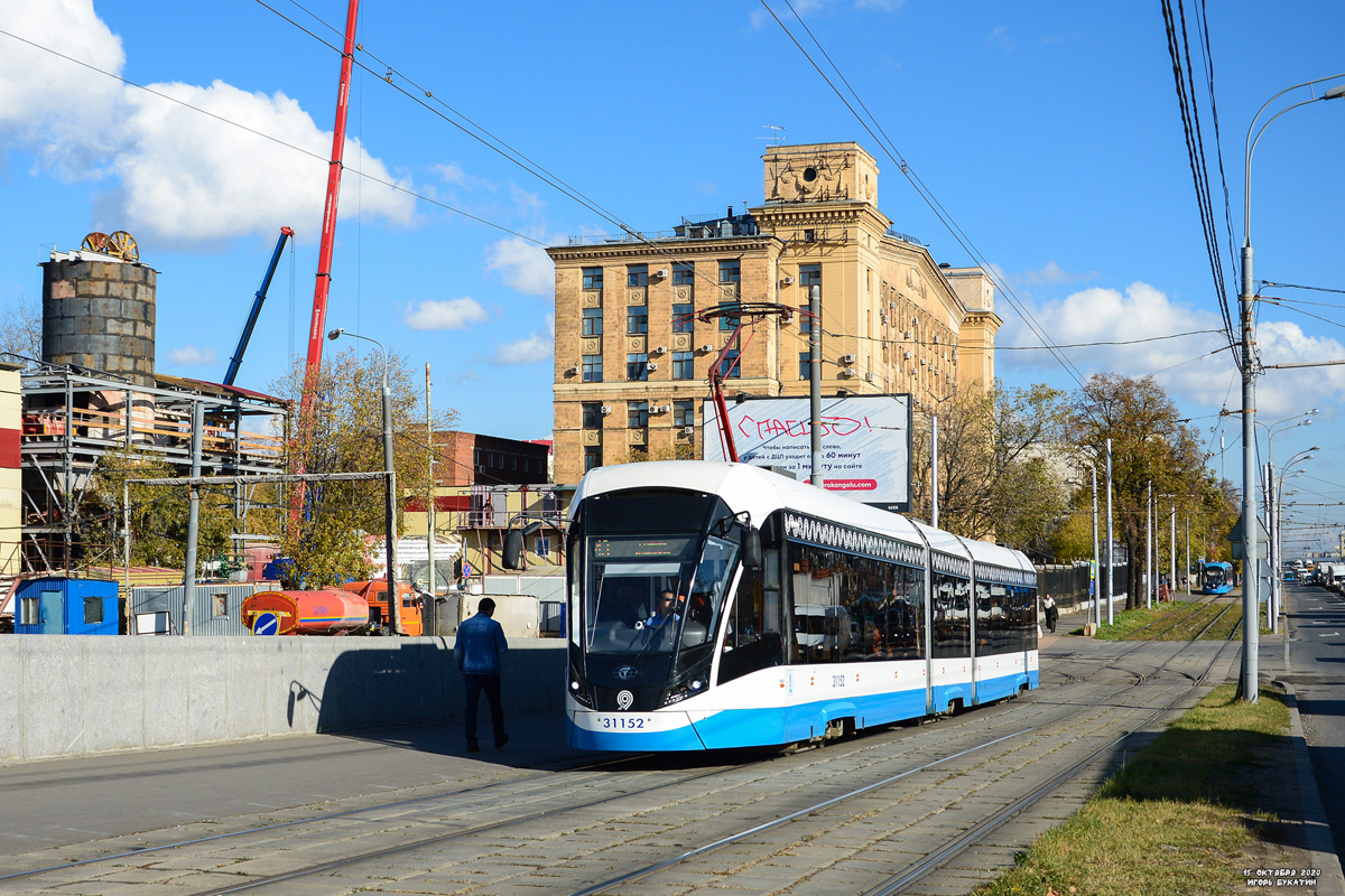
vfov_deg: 28.1
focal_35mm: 48
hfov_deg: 41.1
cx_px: 672
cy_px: 448
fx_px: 1793
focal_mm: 32
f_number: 7.1
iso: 200
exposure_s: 1/800
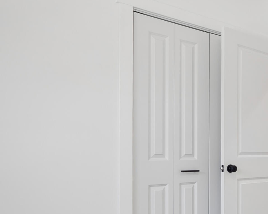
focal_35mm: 47
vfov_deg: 31.7
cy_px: 153
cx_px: 346
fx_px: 373
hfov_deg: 31.1
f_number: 7.1
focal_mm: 16
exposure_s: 1/10
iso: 320
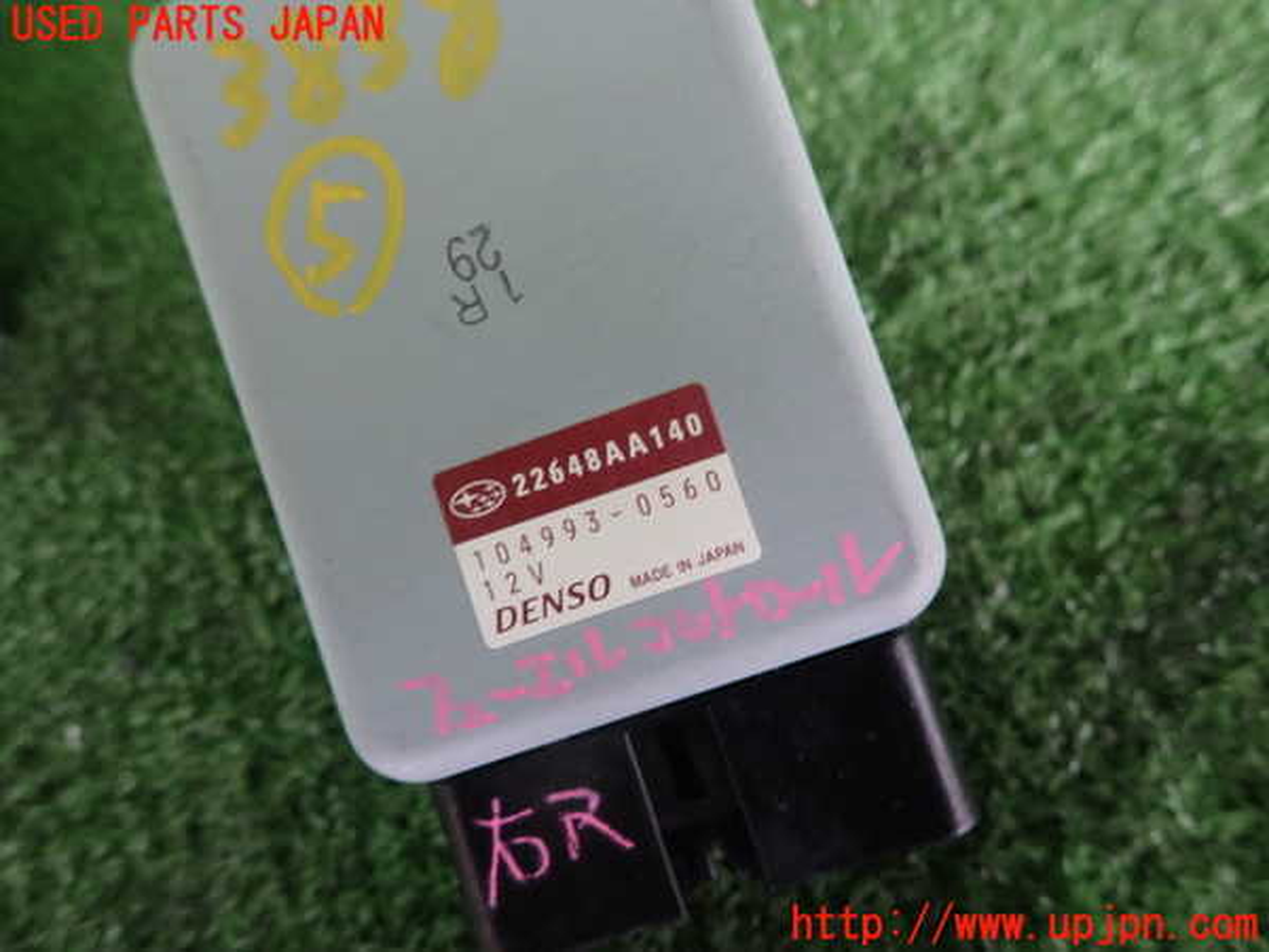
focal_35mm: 25
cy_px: 476
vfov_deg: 54.9
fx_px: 916
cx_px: 634
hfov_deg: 69.4
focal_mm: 4.5
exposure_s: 1/30
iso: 200
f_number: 2
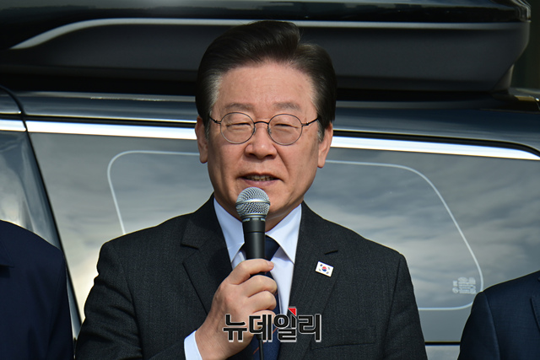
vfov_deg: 3.5
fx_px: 5851
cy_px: 180
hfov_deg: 5.3
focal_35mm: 390
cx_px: 270
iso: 250
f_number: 13
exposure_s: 1/320
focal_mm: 390
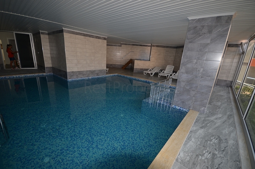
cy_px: 84
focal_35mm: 15
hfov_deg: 100.5
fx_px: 106
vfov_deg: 77.1
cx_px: 128
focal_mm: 10
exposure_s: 1/60
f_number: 4
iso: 100
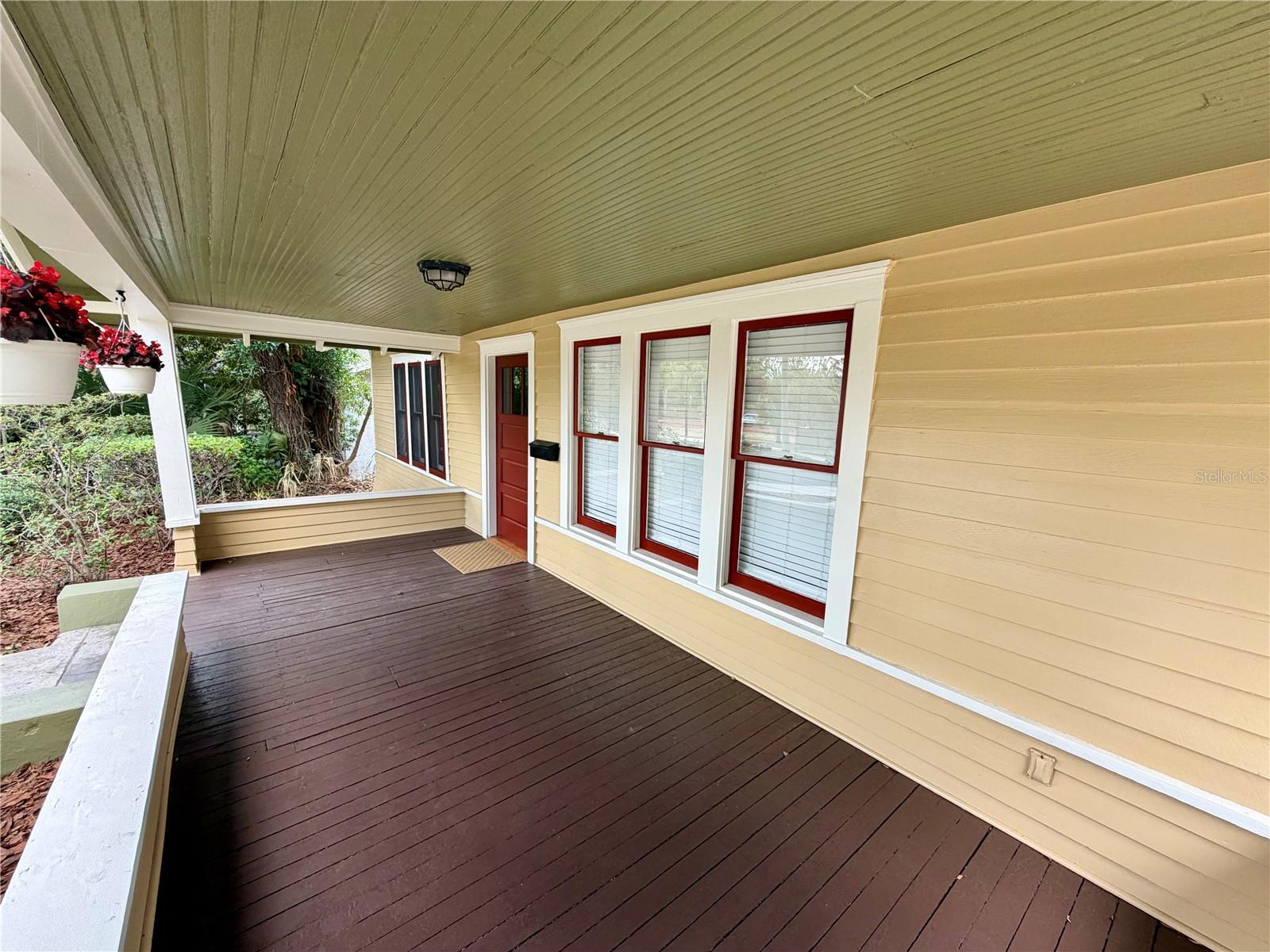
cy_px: 476
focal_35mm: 14
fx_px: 514
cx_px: 635
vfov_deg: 85.7
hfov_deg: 102.1
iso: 64
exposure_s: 1/121
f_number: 2.2
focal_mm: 2.22
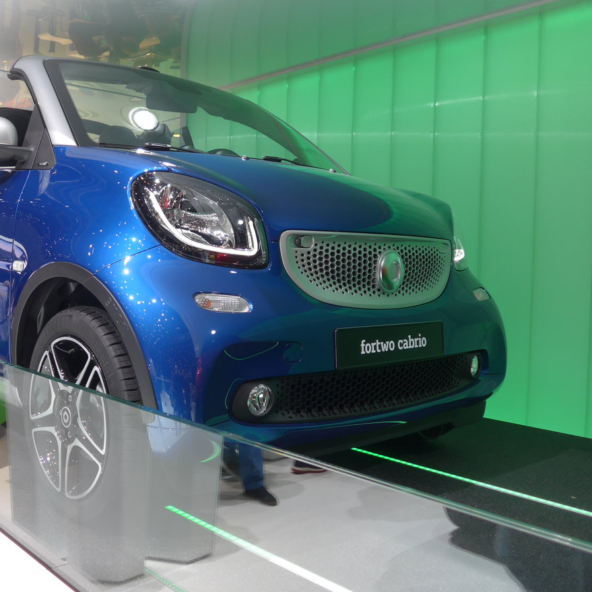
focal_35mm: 35
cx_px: 204
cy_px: 291
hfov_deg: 46.6
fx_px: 677
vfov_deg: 47.2
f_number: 2
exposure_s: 1/100
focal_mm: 6
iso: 80
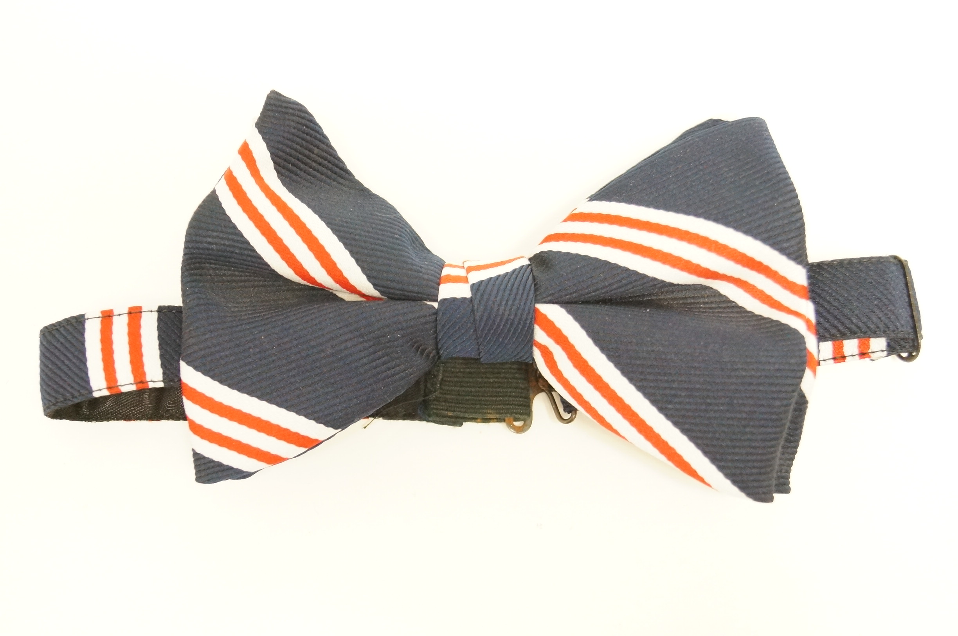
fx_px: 1196
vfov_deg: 29.8
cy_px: 318
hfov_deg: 43.7
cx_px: 479
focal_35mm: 45
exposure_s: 1/60
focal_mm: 30
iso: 3200
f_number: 4.5
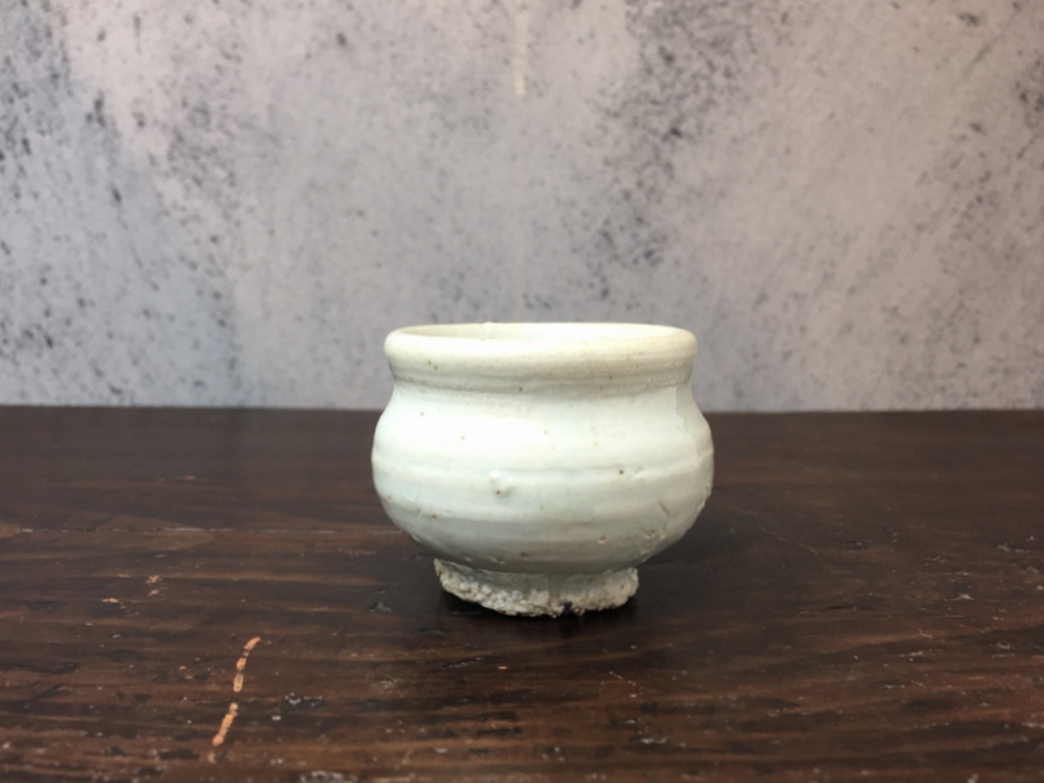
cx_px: 522
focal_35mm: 29
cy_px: 392
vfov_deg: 48.2
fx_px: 875
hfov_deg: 61.7
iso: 40
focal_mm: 4.15
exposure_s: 1/30
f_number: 2.2
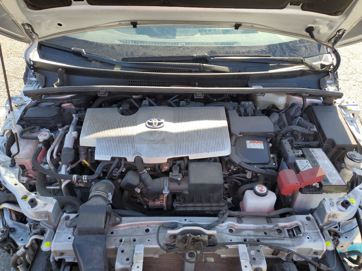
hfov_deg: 67.3
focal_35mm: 26
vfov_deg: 53.1
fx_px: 272
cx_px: 181
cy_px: 136
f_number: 1.5
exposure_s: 1/526
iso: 50
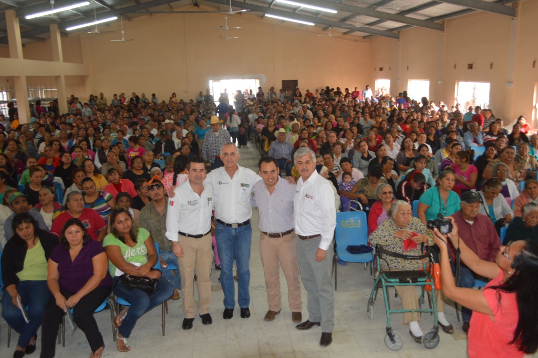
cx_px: 269
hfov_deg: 57.3
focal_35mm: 33
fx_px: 493
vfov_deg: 39.9
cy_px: 179
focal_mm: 22
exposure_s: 1/60
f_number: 3.8
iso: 450
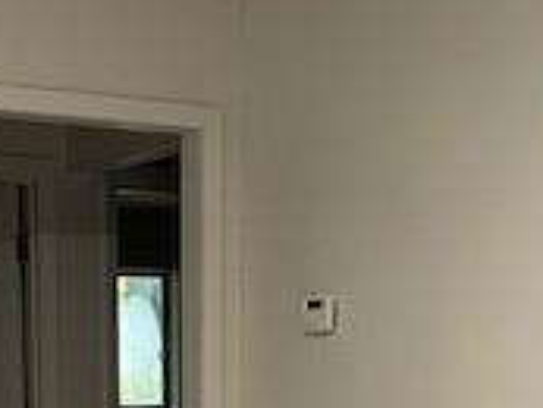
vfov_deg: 14.6
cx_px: 129
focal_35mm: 96
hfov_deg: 20.3
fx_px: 1507
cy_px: 565
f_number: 1.8
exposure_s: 1/60
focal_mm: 4.25
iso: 200
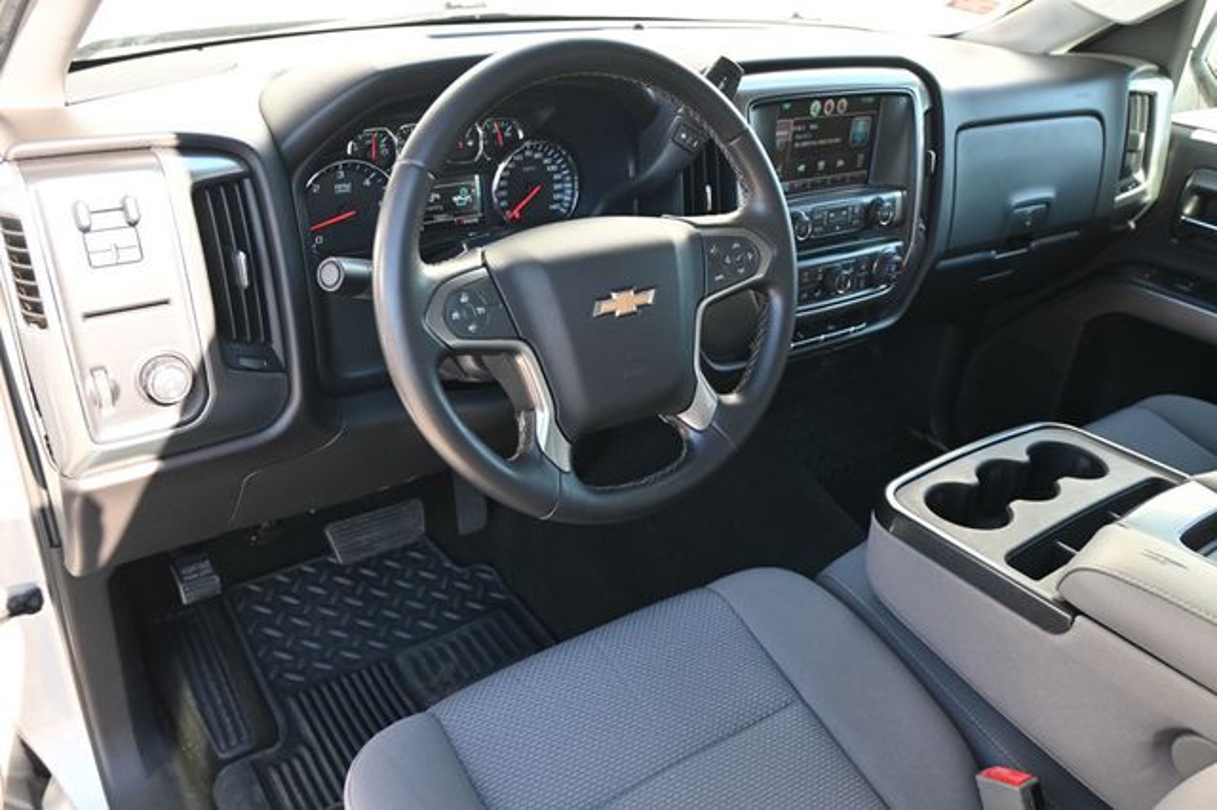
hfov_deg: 63.2
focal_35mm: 29
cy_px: 405
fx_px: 988
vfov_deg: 44.6
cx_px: 608
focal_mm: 19.5
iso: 400
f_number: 3.8
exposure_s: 1/125
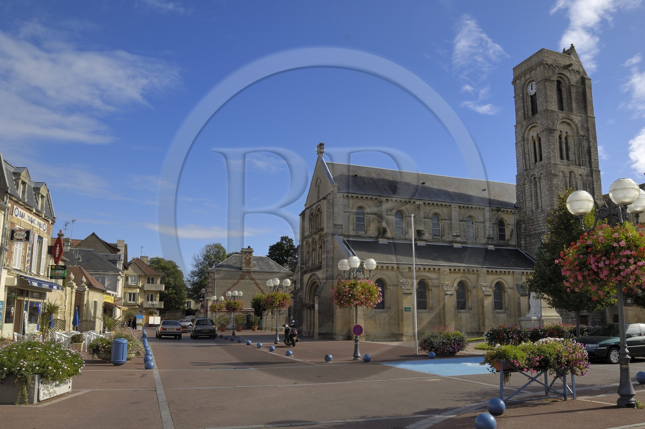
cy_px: 214
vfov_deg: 50.4
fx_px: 457
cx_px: 322
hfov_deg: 70.4
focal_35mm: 26
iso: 100
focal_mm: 17
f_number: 11
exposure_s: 1/160
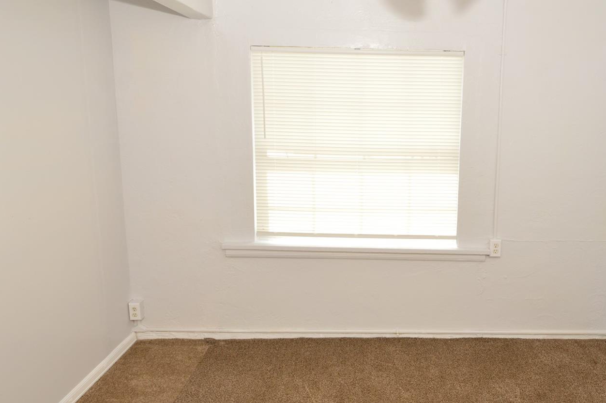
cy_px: 164
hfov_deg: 75.3
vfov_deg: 54.7
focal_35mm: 23
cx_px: 363
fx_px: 387
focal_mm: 12
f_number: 8
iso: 400
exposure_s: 1/80
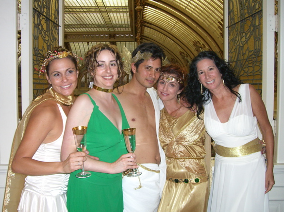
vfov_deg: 36.8
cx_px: 141
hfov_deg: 47.9
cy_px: 106
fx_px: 320
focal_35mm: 39
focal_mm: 6.2
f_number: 2.7
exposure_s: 1/60
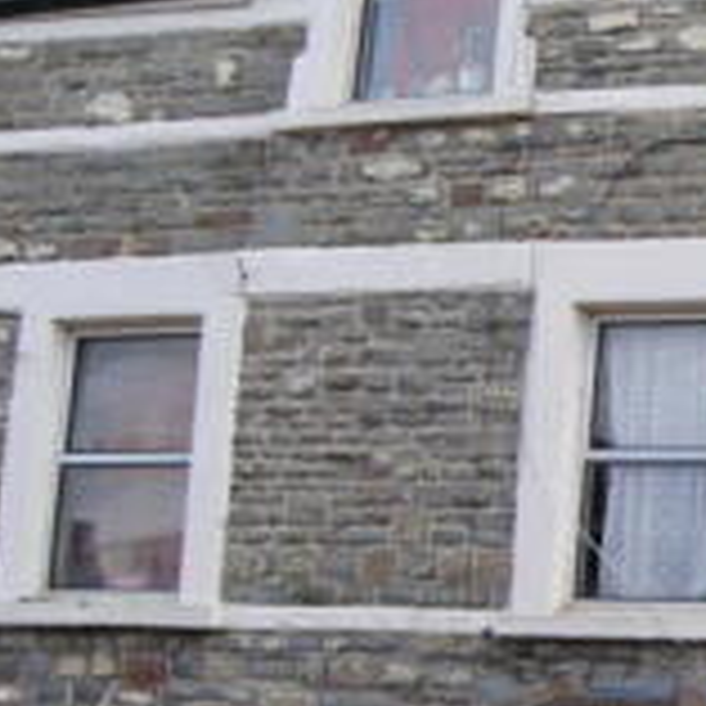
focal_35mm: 101
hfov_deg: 14.6
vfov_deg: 17.2
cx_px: 1374
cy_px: 470
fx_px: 2325
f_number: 6.3
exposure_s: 1/160
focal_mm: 19
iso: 100
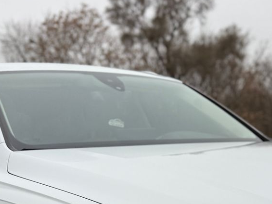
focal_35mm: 68
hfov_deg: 28.4
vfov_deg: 20.3
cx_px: 171
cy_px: 244
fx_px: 534
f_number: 1.78
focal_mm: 6.76
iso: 80
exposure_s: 1/702
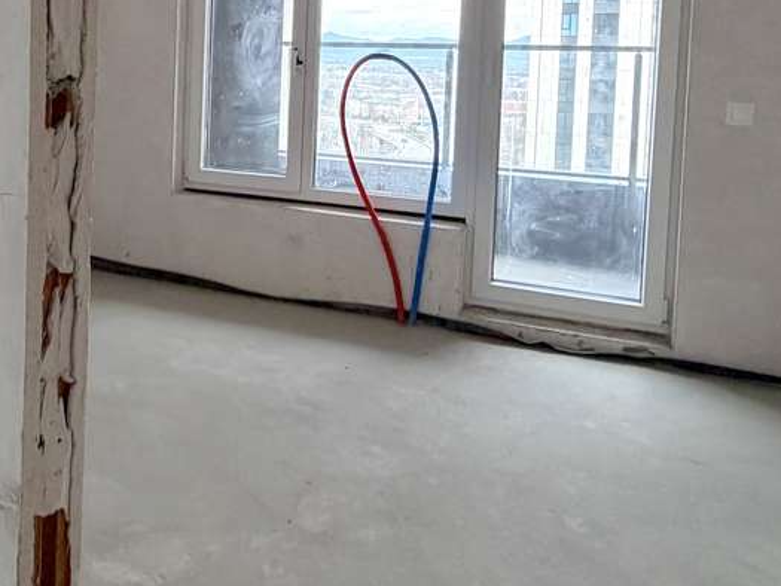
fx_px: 903
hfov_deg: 43.4
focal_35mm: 40
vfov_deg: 34.5
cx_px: 104
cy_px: 93
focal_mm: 2.22
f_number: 2.2
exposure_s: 1/121
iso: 200
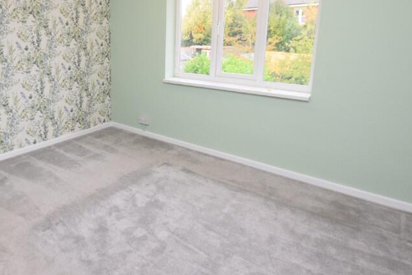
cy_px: 94
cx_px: 141
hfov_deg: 71.8
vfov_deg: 52.2
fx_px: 275
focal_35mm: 24
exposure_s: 1/125
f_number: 5.6
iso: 720
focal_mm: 10
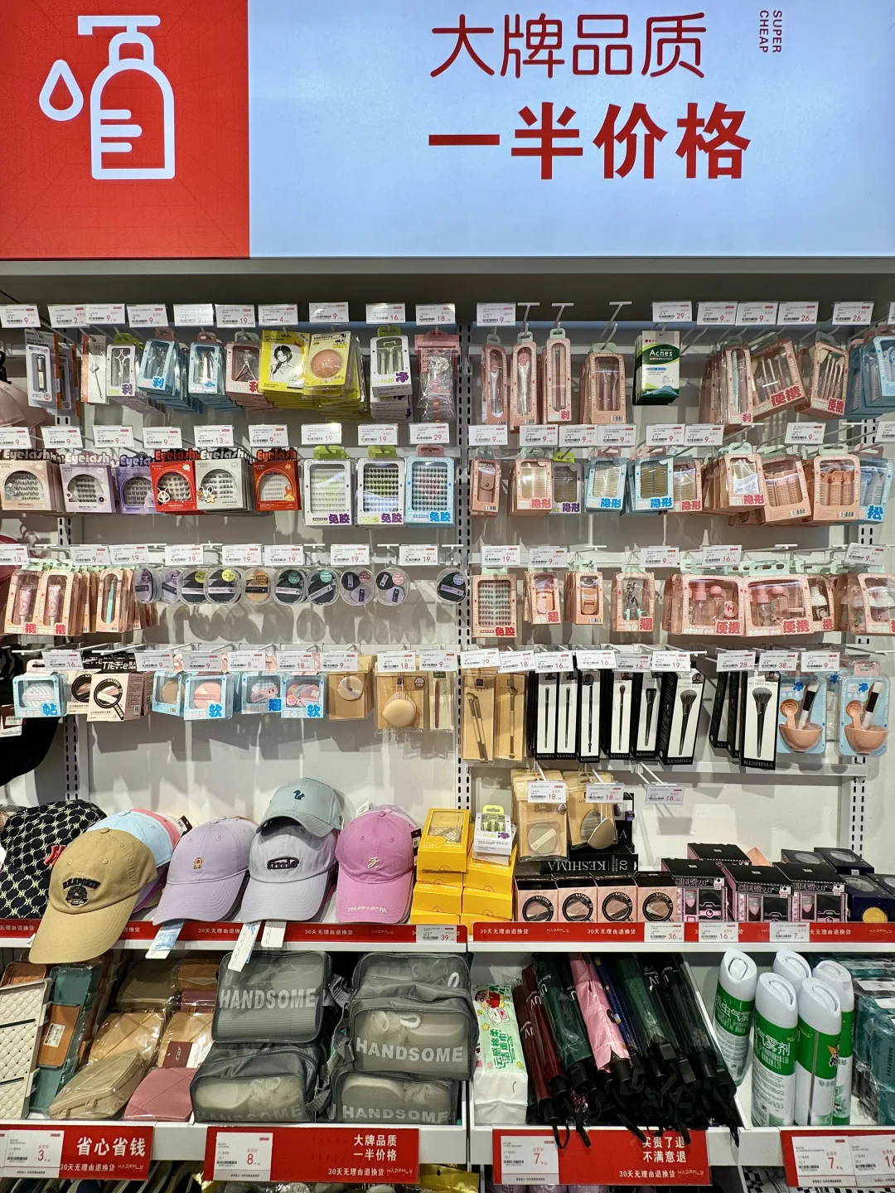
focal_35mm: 14
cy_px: 596
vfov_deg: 102.1
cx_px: 448
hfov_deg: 85.7
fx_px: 483
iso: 40
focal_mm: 2.22
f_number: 2.2
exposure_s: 1/135
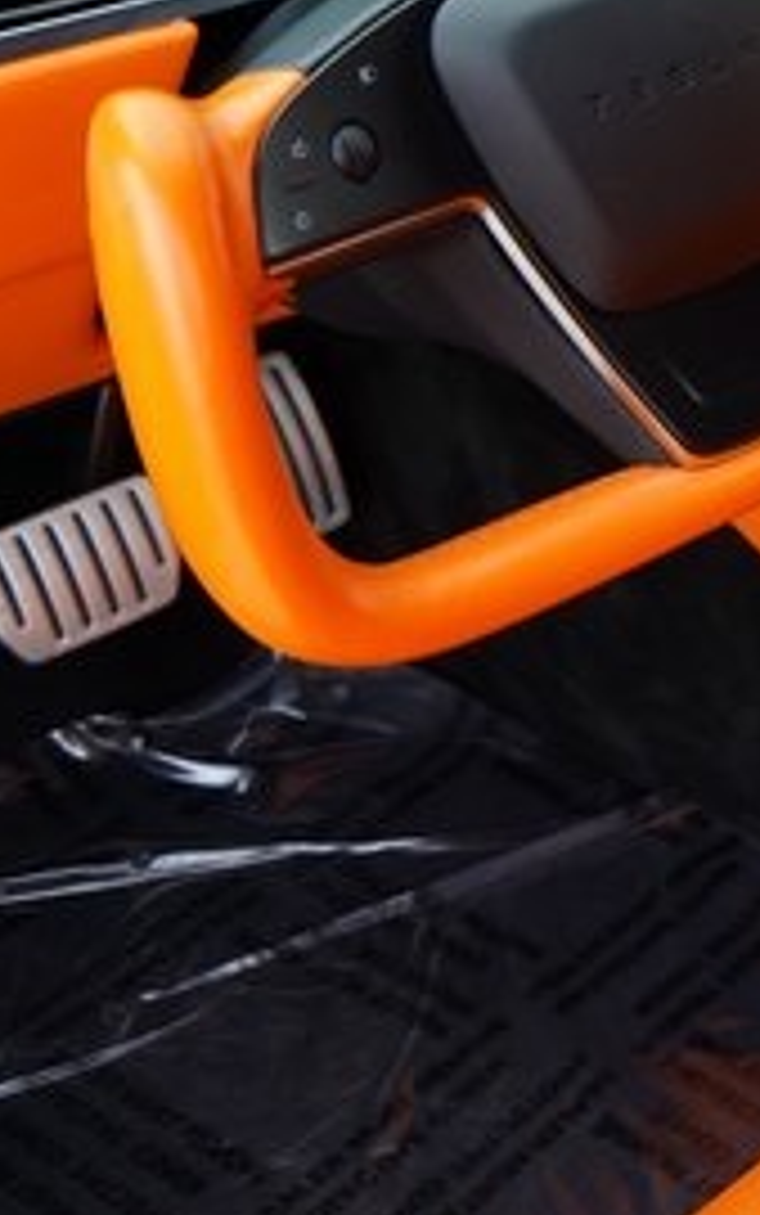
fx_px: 2317
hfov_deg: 16.3
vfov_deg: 28.8
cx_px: 1277
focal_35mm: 70
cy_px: 263
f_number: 5
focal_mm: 29
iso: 1000
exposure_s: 1/125
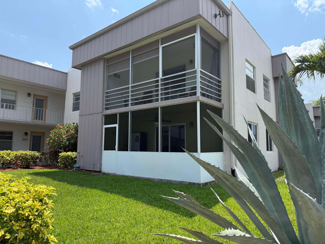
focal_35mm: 24
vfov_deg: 56.8
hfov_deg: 71.6
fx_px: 225
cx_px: 162
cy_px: 122
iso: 100
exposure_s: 1/4167
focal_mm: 6.76
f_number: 1.78
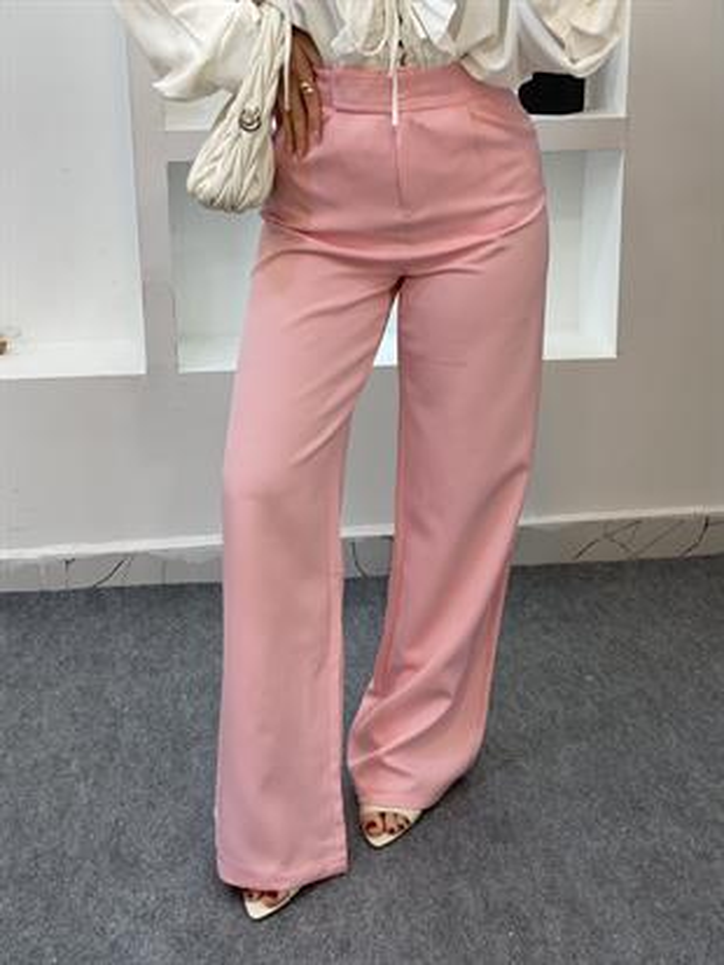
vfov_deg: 36.8
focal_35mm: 52
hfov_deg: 28.0
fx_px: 1449
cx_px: 362
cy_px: 482
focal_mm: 6
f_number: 2
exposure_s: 1/100
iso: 80
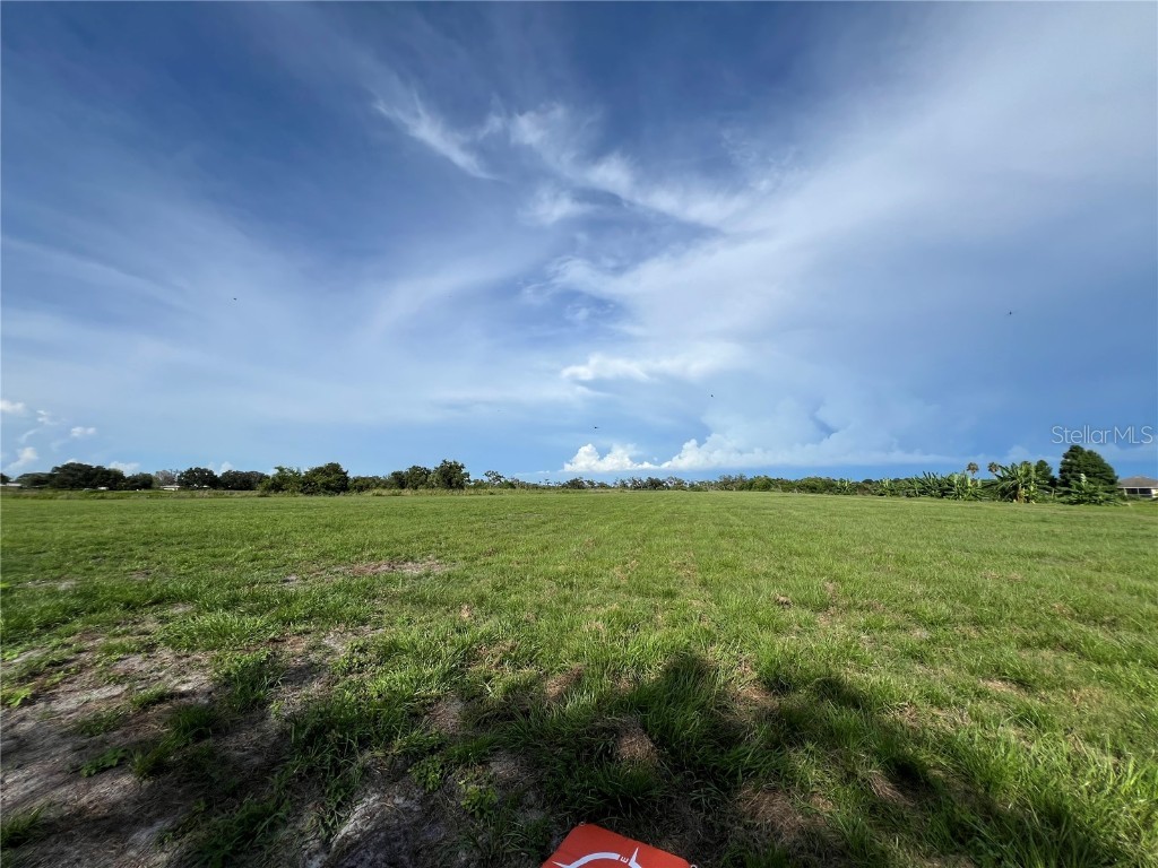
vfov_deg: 89.9
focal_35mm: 13
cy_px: 434
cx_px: 579
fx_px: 435
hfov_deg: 106.2
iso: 32
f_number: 1.8
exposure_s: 1/3534
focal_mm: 1.57
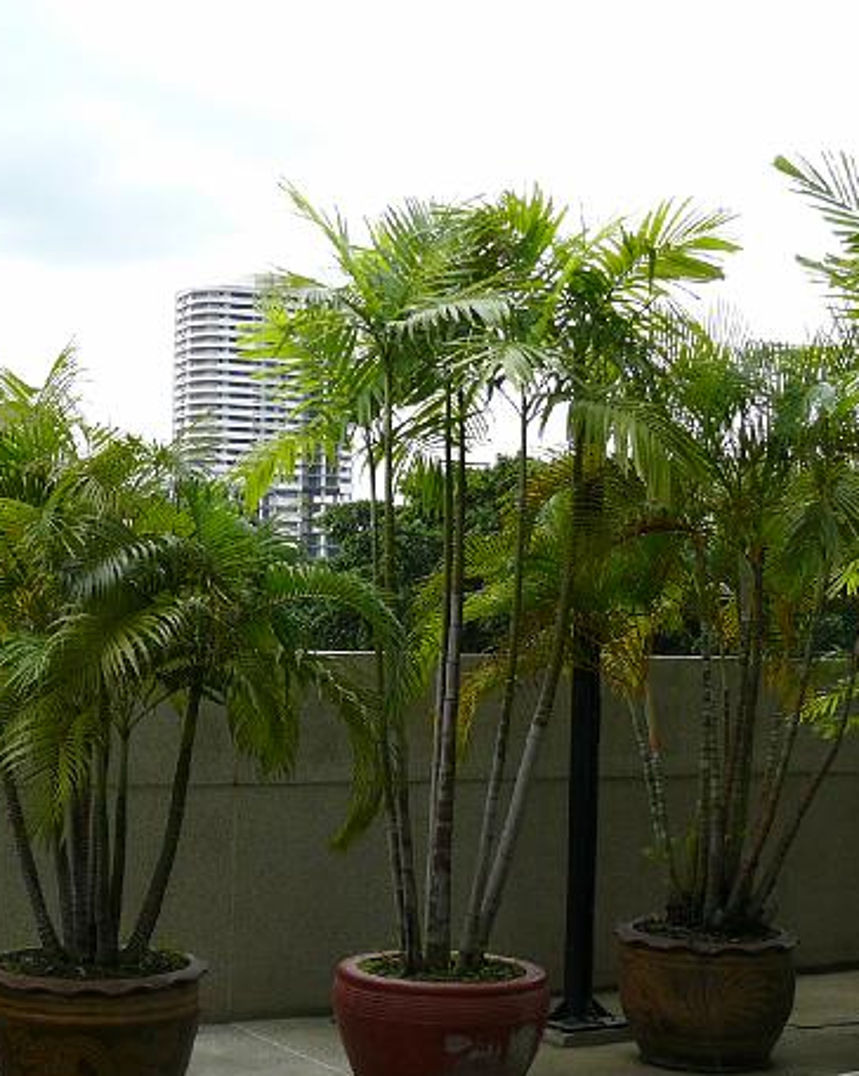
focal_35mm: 60
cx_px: 234
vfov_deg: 31.3
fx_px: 1909
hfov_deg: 25.1
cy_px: 677
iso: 100
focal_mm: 7.4
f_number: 4
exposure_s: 1/400
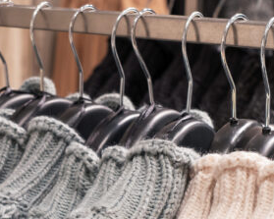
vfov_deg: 14.3
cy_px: 180
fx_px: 867
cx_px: 33
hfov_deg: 17.7
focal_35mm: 107
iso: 640
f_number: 5
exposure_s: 1/60
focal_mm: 35
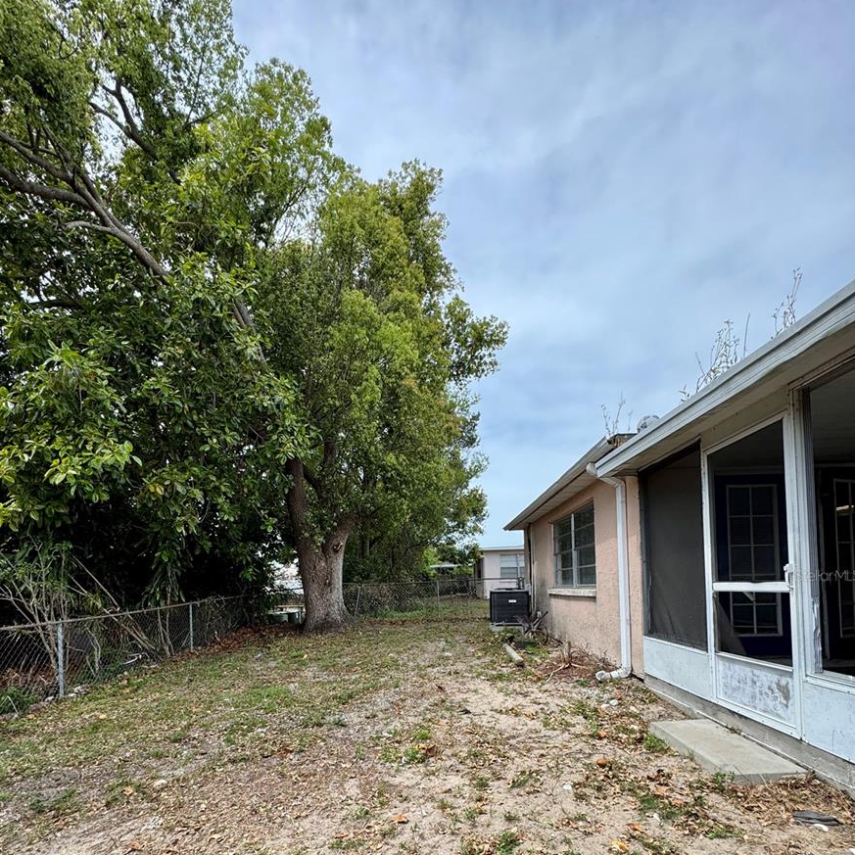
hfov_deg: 84.0
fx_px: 475
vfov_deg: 81.0
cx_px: 423
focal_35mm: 17
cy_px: 575
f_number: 2.2
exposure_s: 1/804
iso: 40
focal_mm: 2.22
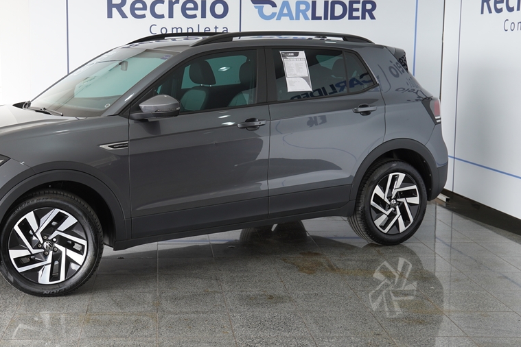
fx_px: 791
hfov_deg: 36.1
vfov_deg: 24.7
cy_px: 152
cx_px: 175
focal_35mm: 55
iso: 125
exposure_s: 1/60
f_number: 4
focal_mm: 27
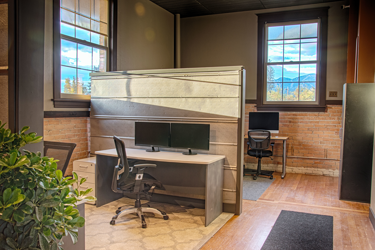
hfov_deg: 59.5
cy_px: 125
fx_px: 328
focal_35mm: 32
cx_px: 188
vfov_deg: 41.6
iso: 200
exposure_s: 1/30
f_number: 8
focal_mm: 21
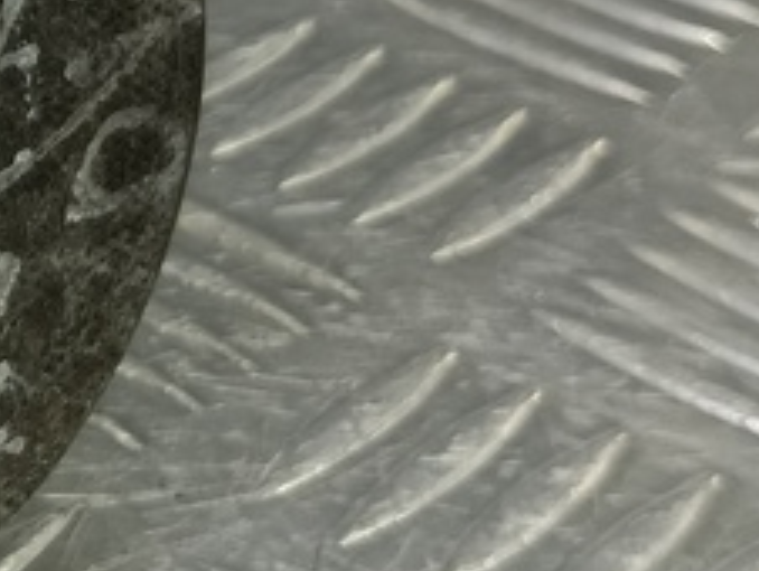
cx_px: -497
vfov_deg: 14.1
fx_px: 2283
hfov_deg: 16.5
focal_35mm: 104
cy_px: 17
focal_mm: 4.11
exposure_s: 1/50
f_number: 1.6
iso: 130
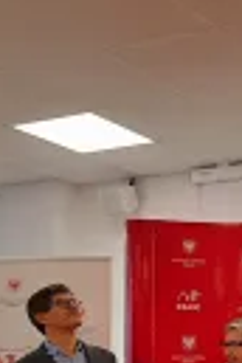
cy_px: 352
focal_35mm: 87
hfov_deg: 14.2
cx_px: 408
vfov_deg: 22.6
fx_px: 877
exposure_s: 1/100
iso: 64
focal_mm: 3.93
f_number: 1.7
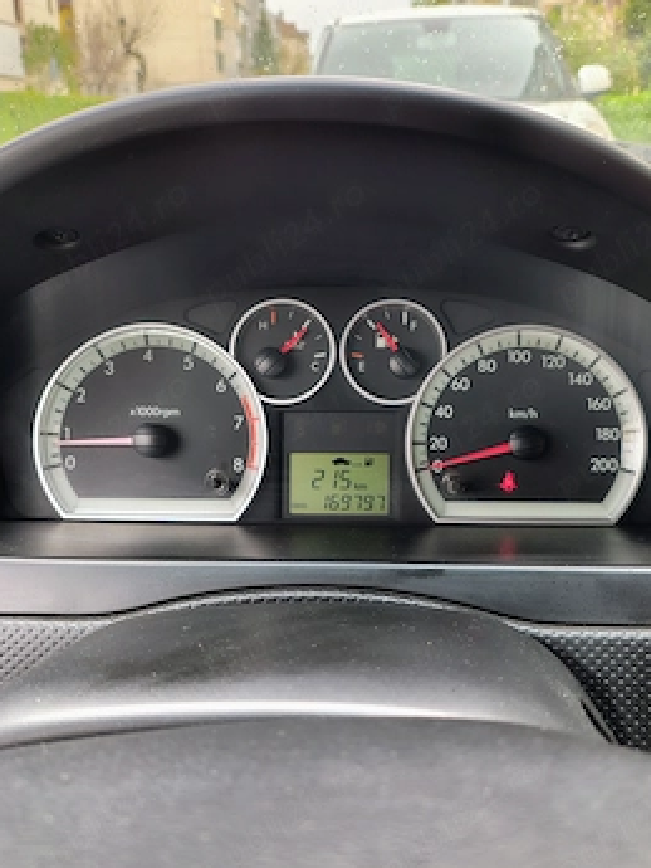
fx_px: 727
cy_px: 478
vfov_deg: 61.5
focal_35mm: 29
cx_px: 372
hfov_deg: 48.1
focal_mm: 4.71
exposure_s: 1/50.1
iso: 168
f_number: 1.7
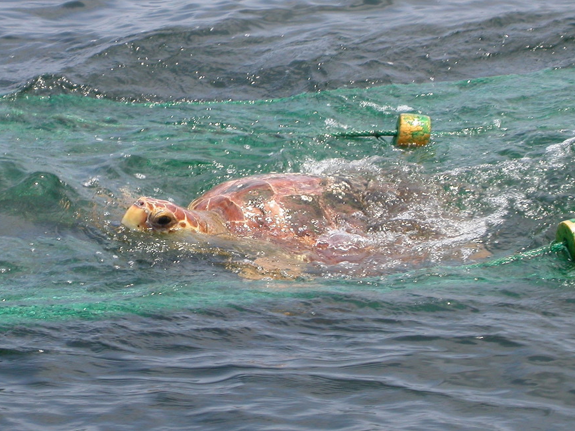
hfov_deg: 8.7
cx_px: 205
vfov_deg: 6.5
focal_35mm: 227
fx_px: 3771
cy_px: 216
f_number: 5.8
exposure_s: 1/297
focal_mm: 32
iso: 100
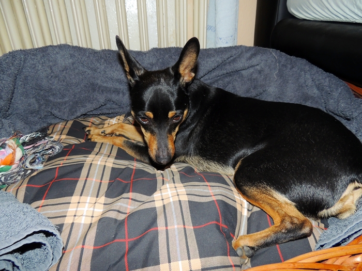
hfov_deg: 71.6
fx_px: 251
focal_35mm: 24
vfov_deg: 56.8
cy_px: 136
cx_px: 181
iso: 200
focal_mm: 4.3
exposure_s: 1/30
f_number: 3
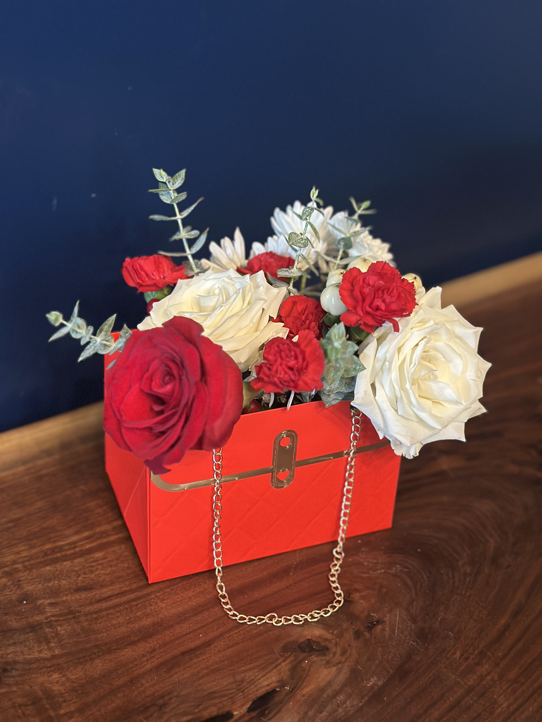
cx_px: 271
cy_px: 361
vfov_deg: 39.7
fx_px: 1002
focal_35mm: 48
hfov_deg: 30.3
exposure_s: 1/40
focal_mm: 6.86
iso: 640
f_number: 1.78
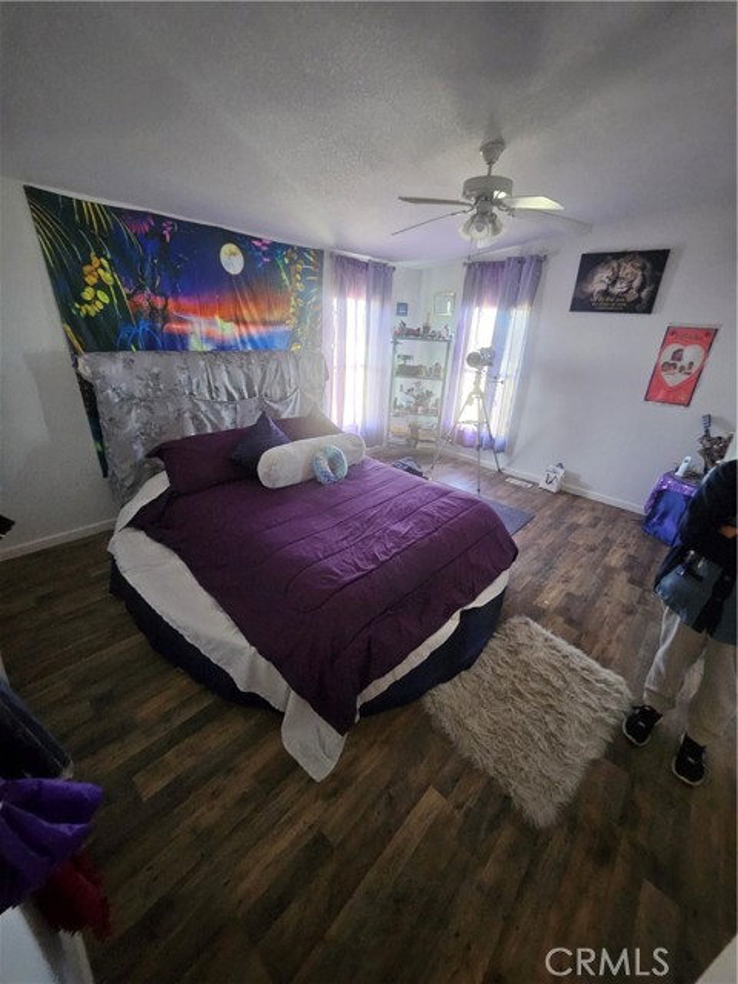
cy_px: 492
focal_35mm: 13
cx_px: 369
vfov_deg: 106.2
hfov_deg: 89.9
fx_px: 370
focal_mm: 1.74
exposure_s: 1/30
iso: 500
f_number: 2.2
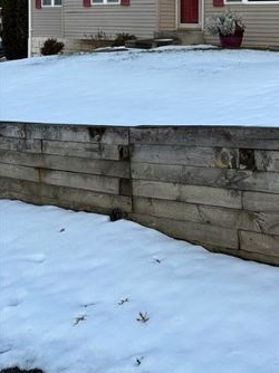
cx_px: 277
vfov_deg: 35.1
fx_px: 560
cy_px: 50
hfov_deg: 26.5
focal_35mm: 52
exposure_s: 1/122
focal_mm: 5.96
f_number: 1.6
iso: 80
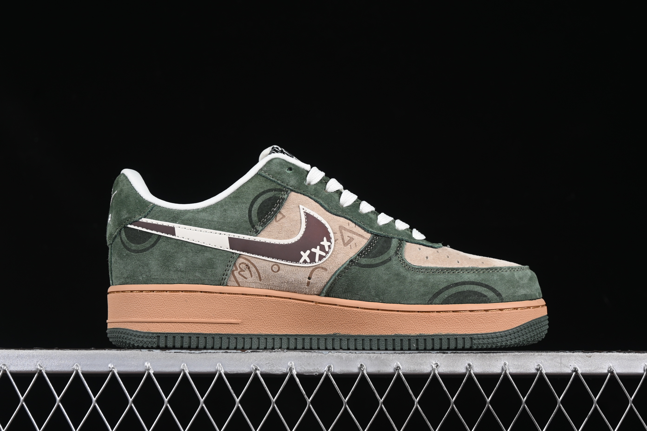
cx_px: 324
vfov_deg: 18.2
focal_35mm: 75
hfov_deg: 27.0
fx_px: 1348
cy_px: 216
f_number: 7.1
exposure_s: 1/60
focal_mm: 50
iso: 160
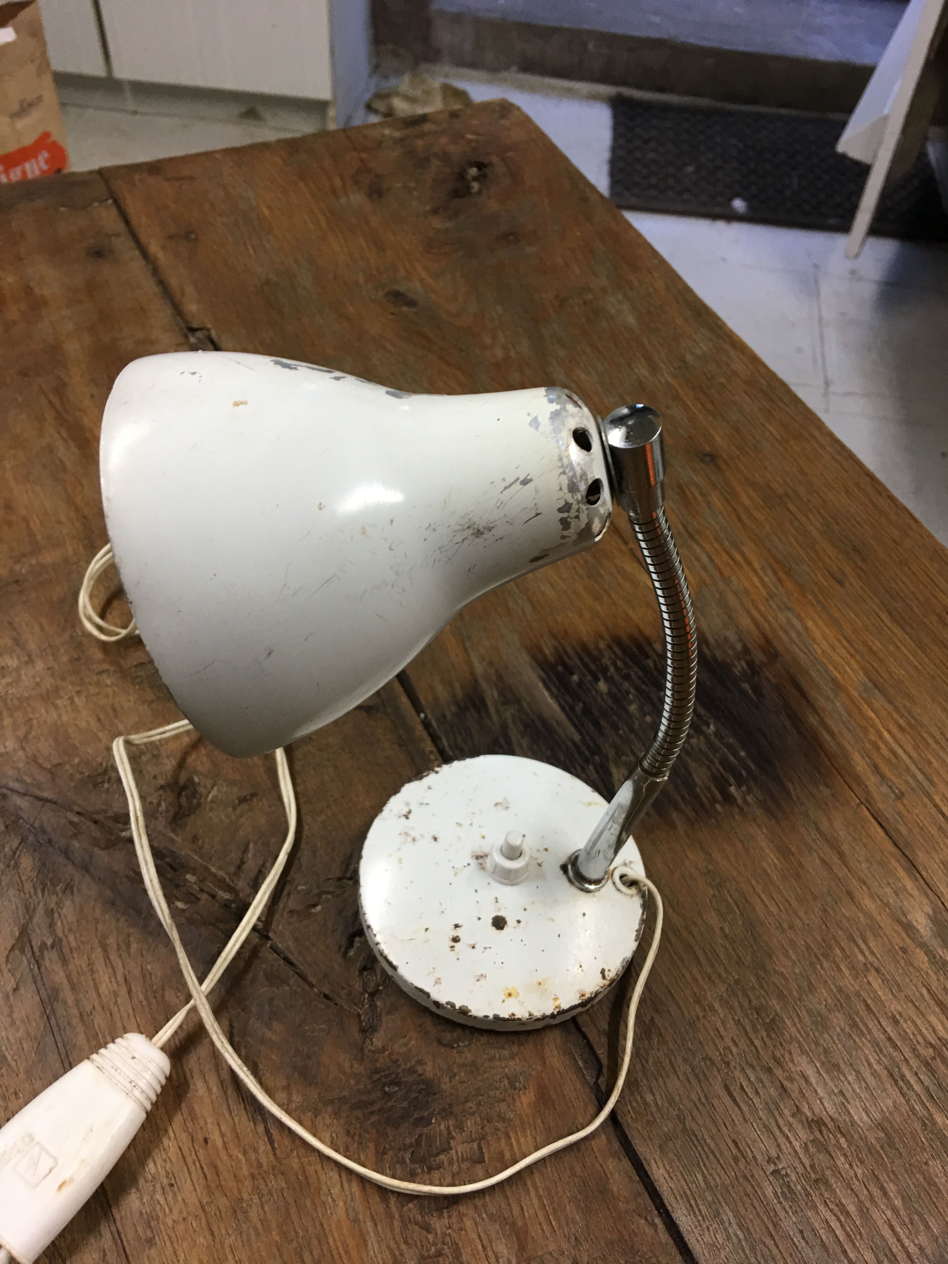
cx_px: 474
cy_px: 632
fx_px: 1059
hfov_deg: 48.2
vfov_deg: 61.7
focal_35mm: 29
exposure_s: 1/17
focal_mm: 4.15
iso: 40
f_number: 2.2
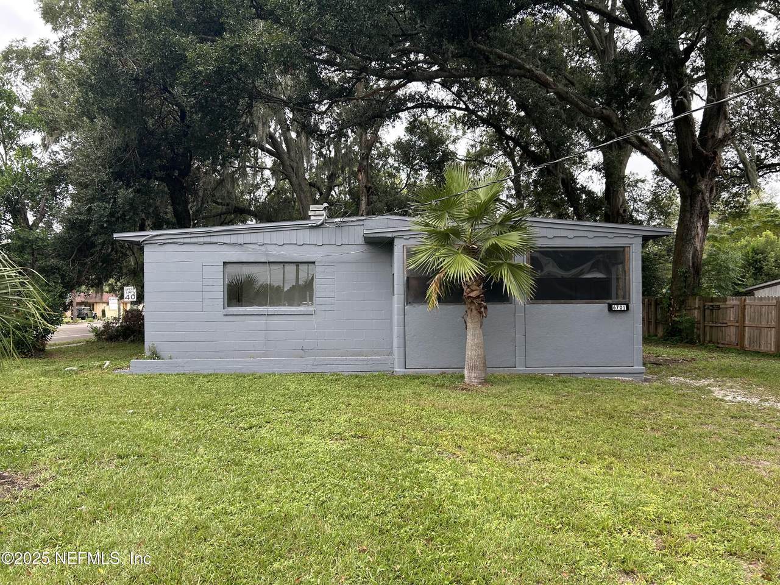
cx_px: 390
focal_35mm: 26
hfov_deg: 67.3
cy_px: 292
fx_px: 586
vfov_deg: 53.1
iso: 50
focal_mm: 5.7
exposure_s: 1/531
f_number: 1.5
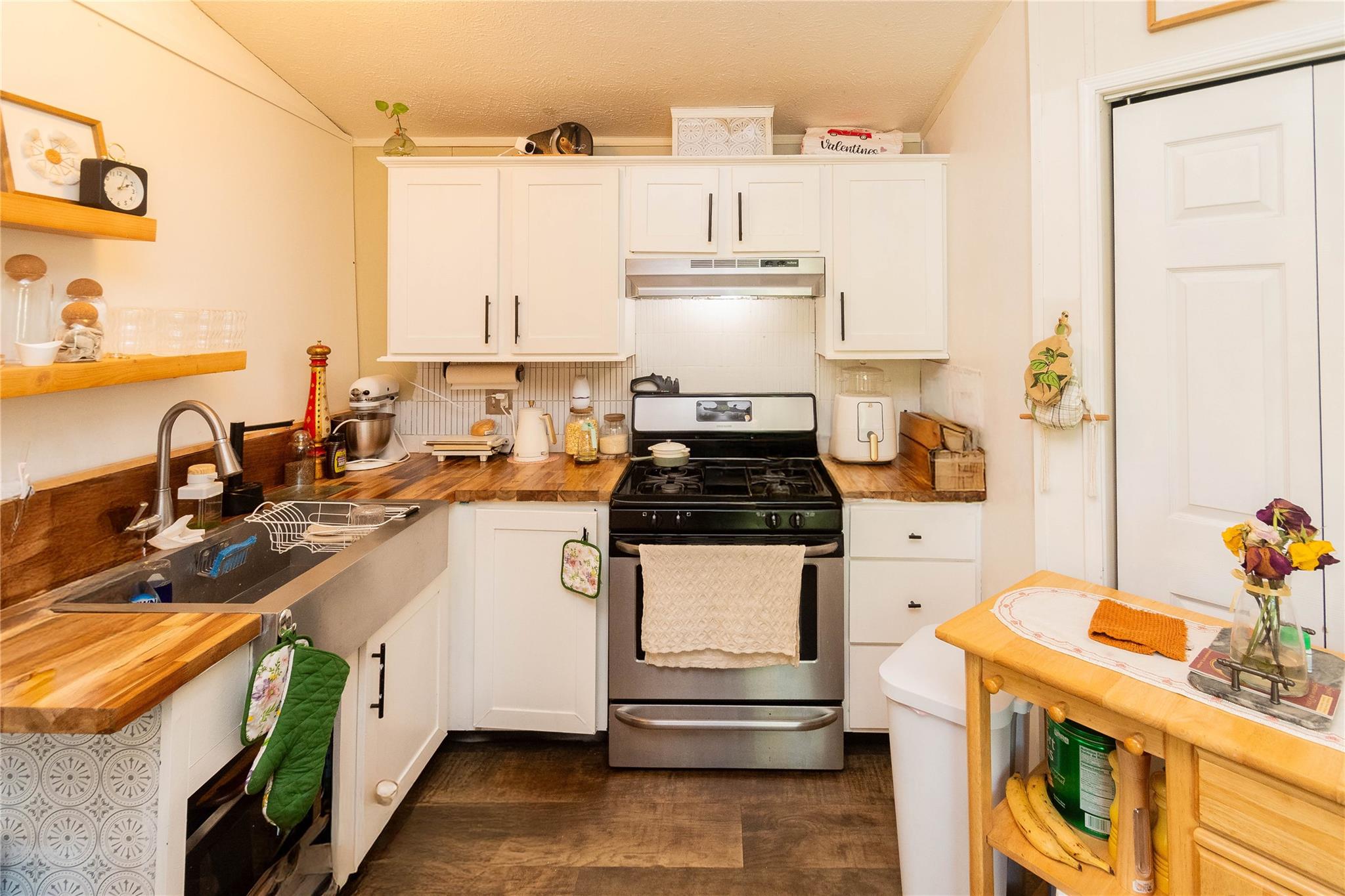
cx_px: 672
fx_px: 560
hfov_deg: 100.4
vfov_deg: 77.3
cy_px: 448
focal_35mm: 15
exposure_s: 1/60
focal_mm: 10
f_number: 5.6
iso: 1600
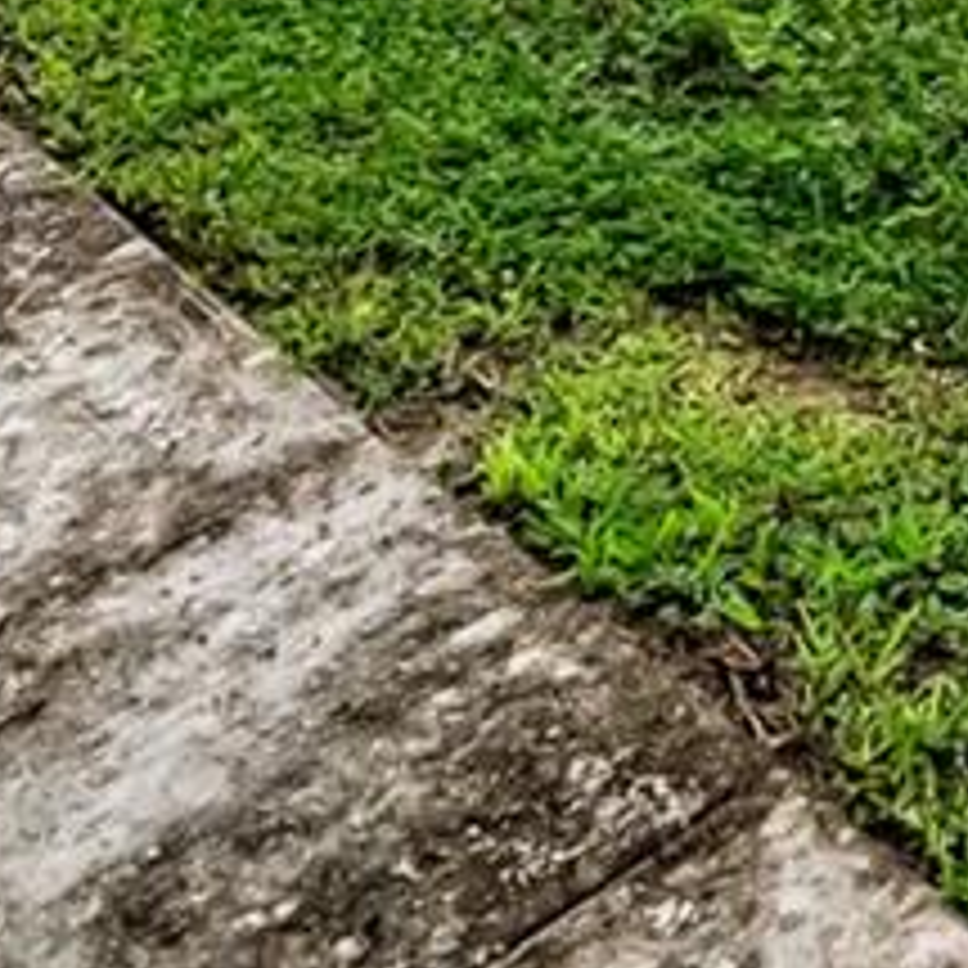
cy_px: -982
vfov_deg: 16.8
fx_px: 2404
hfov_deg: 18.1
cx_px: 1733
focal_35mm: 76
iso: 800
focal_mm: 12
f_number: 4.5
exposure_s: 1/3200
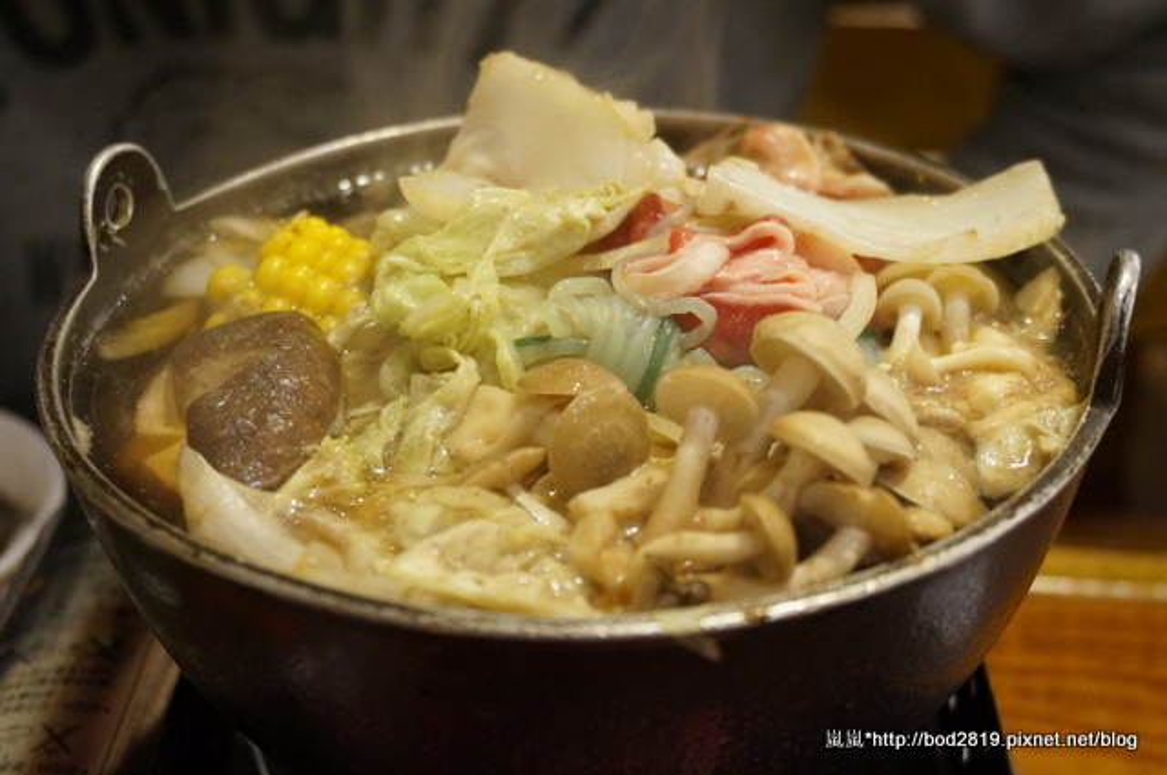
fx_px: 1505
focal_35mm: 46
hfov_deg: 42.4
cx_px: 584
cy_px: 388
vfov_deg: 28.9
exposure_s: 1/25
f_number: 5
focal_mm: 31
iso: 3200
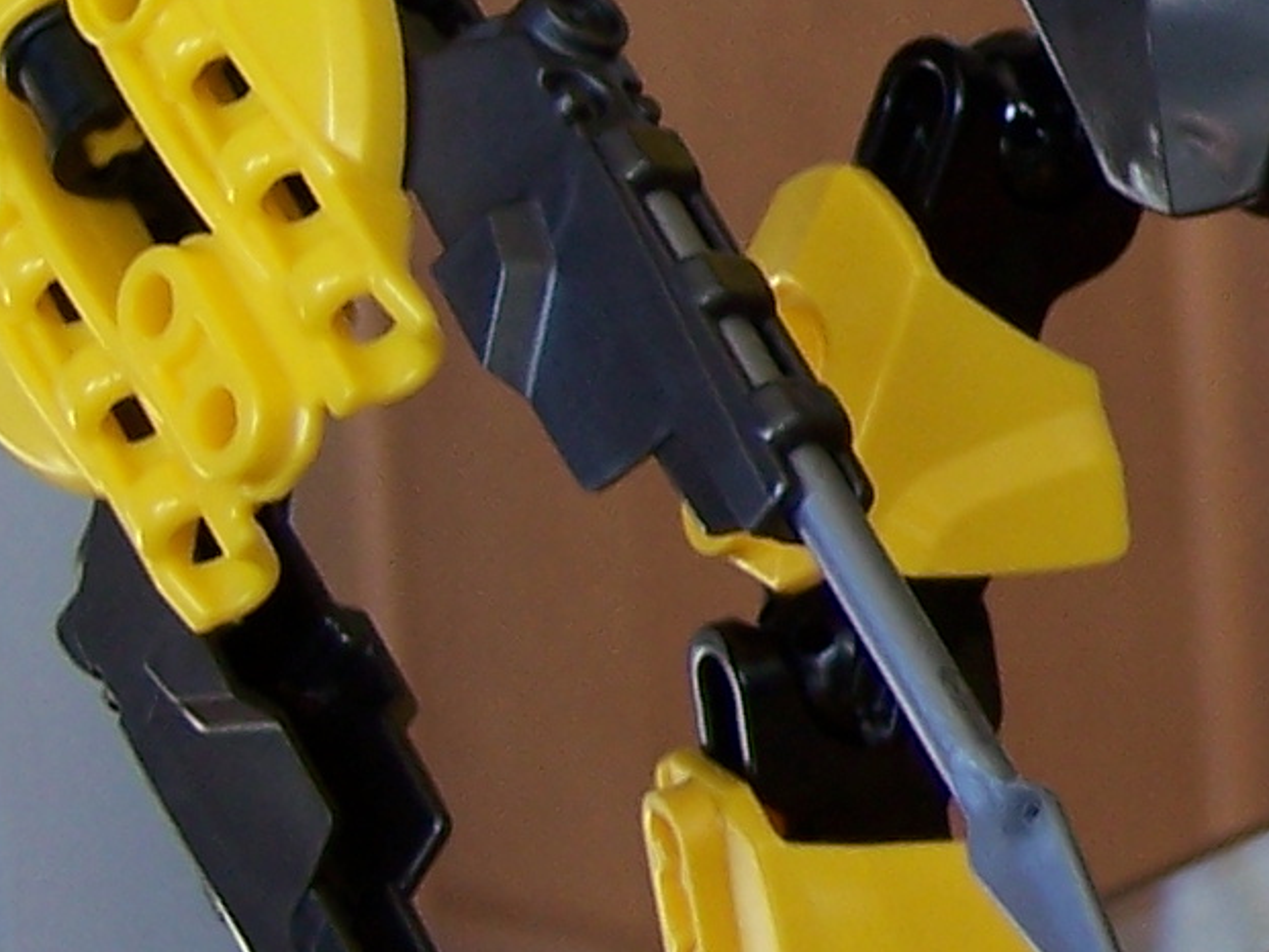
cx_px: 2287
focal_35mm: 199
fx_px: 7297
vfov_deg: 7.4
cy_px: -114
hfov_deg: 9.5
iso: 80
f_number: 3
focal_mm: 8
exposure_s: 1/40
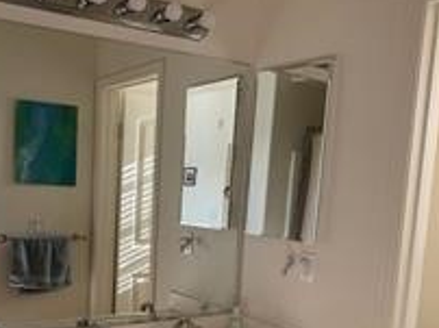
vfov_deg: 31.9
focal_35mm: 44
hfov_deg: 42.7
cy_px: 265
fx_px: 557
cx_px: 168
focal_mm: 4.25
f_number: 1.8
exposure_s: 1/122
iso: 40
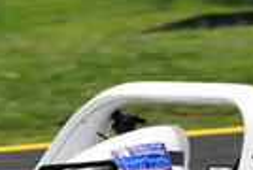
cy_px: 195
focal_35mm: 2232
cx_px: 262
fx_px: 15721
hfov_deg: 0.9
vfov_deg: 0.6
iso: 320
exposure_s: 1/640
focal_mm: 250
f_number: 11
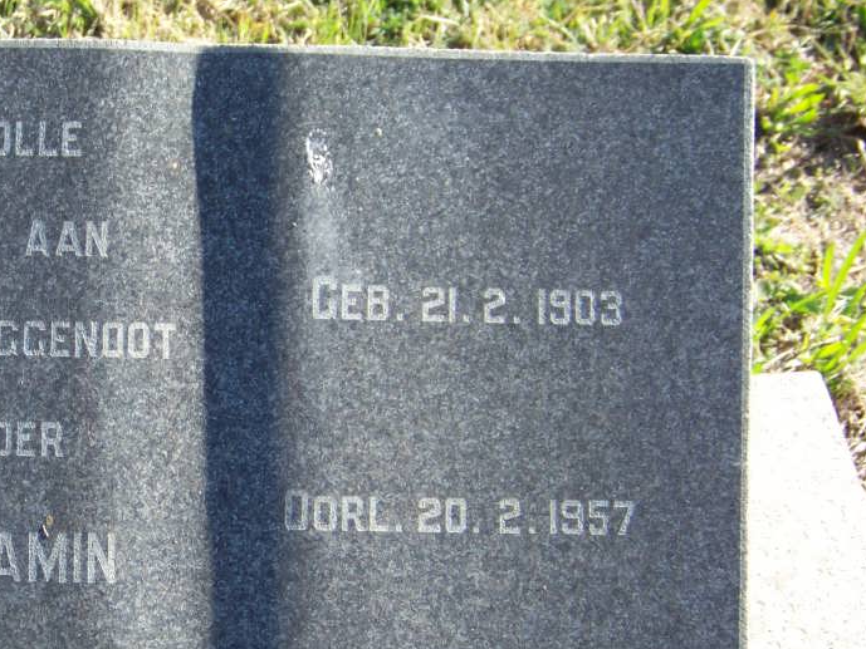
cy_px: 422
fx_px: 2702
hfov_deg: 18.1
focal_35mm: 108
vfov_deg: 13.7
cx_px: 177
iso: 64
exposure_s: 1/200
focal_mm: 10.5
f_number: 3.2
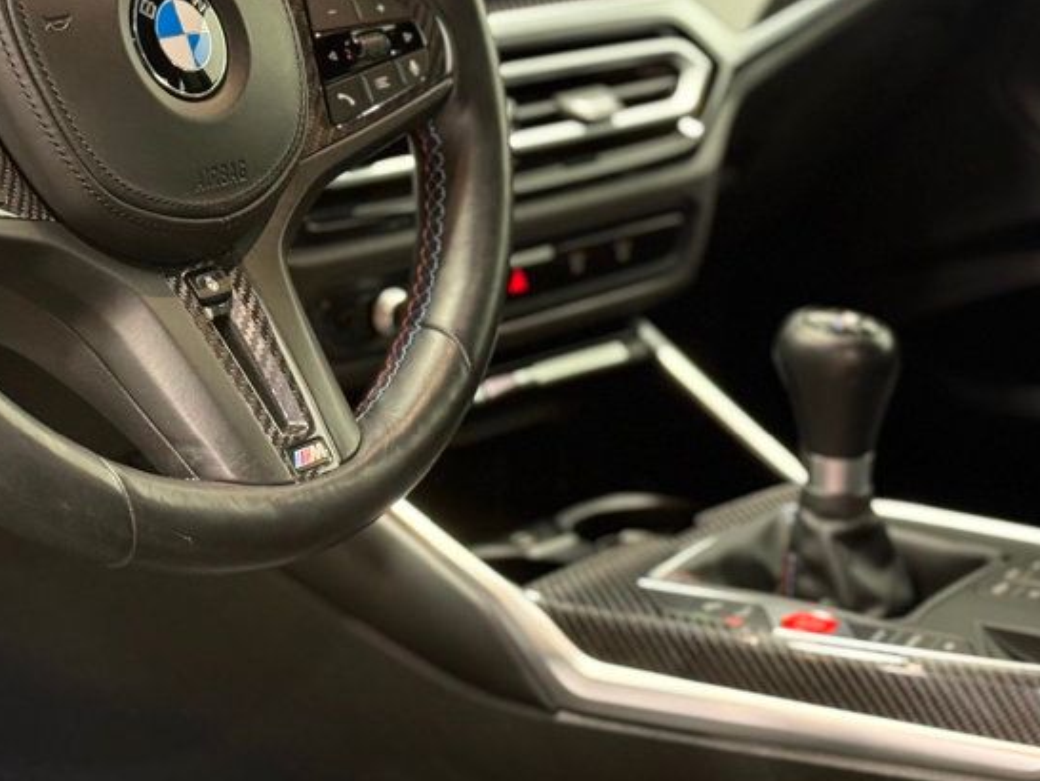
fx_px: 2705
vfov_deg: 16.3
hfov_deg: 21.7
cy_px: 175
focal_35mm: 90
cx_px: 415
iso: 250
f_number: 1.78
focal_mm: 6.76
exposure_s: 1/60
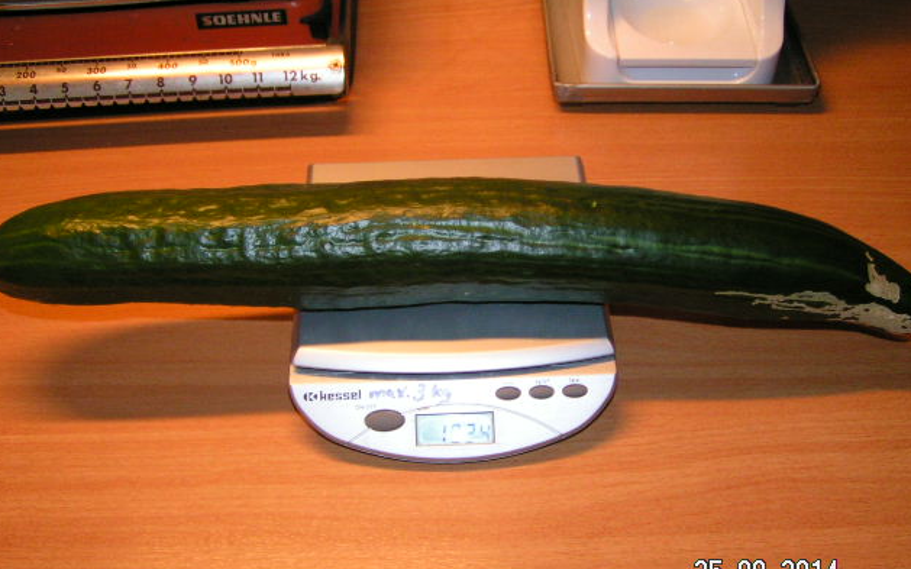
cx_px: 453
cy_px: 292
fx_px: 1018
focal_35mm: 41
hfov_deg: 48.2
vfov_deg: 31.2
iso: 200
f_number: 2.8
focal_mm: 5.8
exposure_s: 1/40
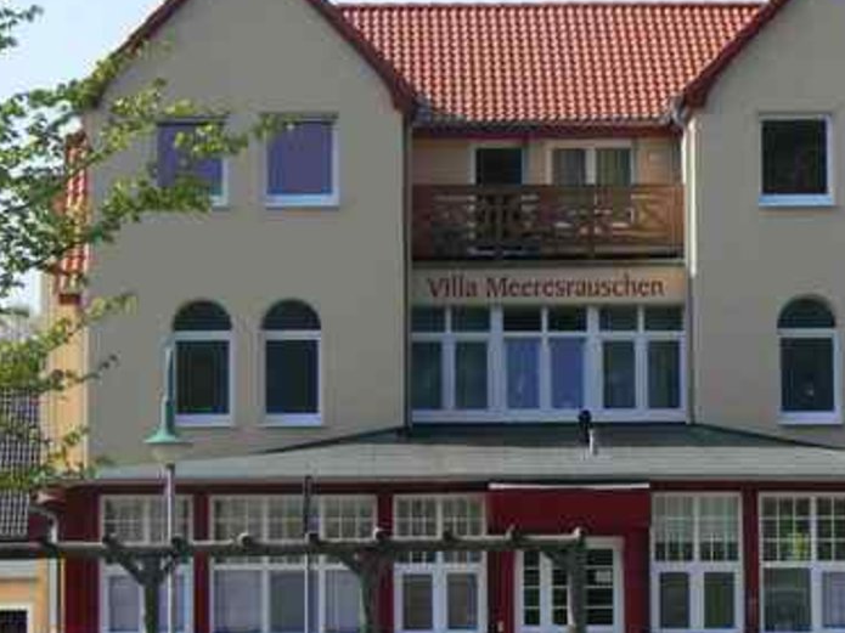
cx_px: 467
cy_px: 224
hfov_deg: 10.8
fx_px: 4466
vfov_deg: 8.1
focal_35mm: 183
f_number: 5.6
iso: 80
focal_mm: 17.7
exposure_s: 1/500
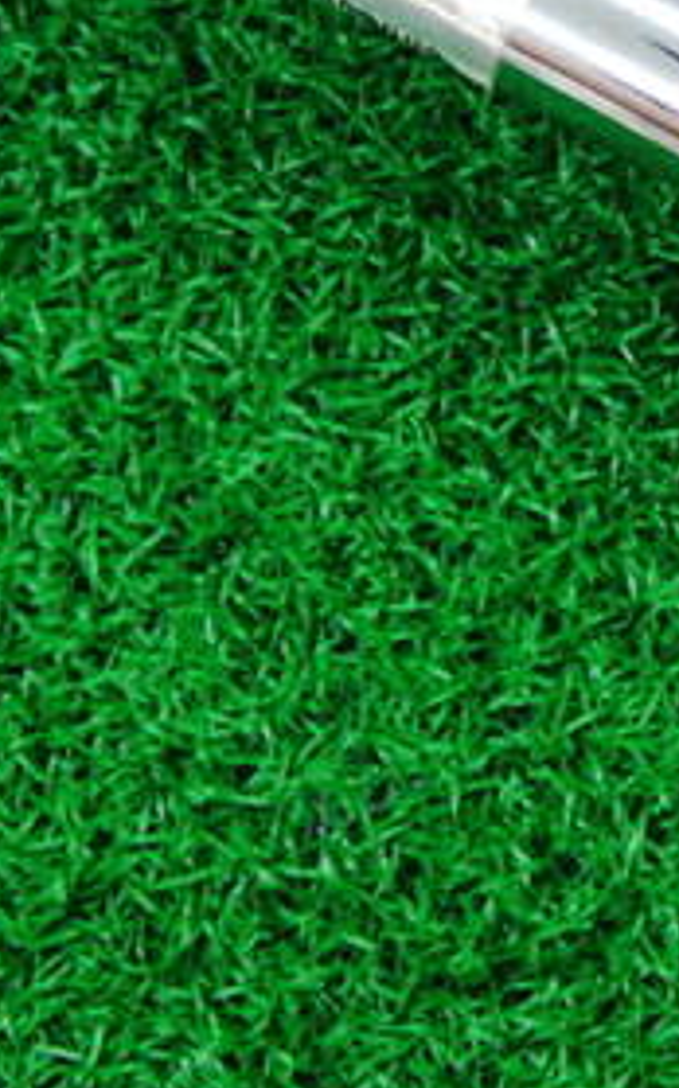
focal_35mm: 90
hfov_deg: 13.6
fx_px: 2669
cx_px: 1034
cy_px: 234
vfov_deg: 22.8
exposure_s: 1/40
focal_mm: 6.42
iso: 400
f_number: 3.6
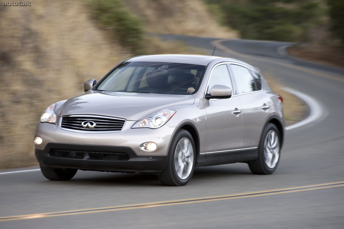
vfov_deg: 6.9
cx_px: 172
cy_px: 114
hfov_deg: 10.3
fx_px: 1910
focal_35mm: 200
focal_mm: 200
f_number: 5
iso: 200
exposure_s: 1/60
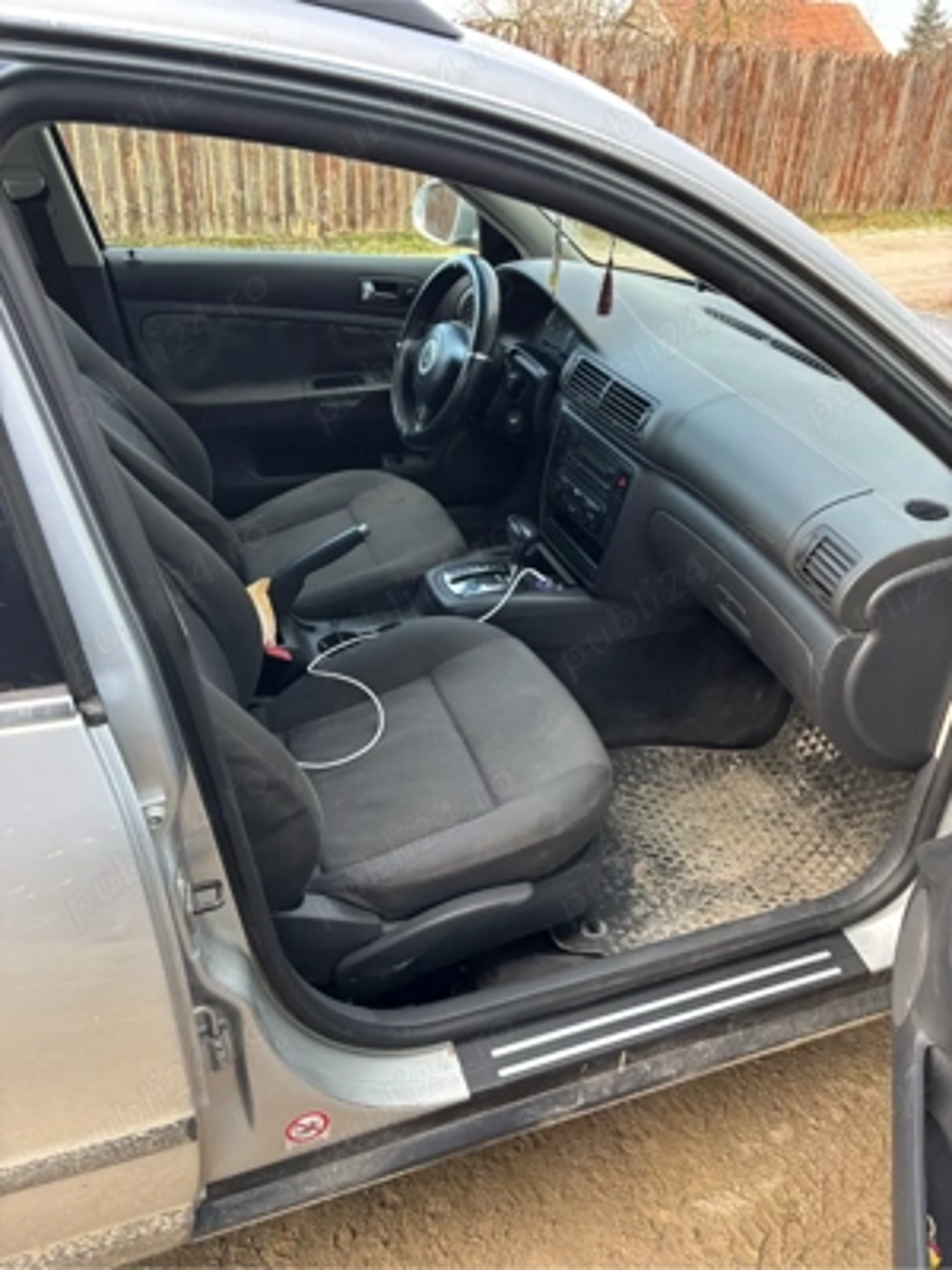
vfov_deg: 67.3
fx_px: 953
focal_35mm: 26
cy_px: 635
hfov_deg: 53.1
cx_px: 476
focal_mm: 5.96
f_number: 1.6
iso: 64
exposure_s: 1/121
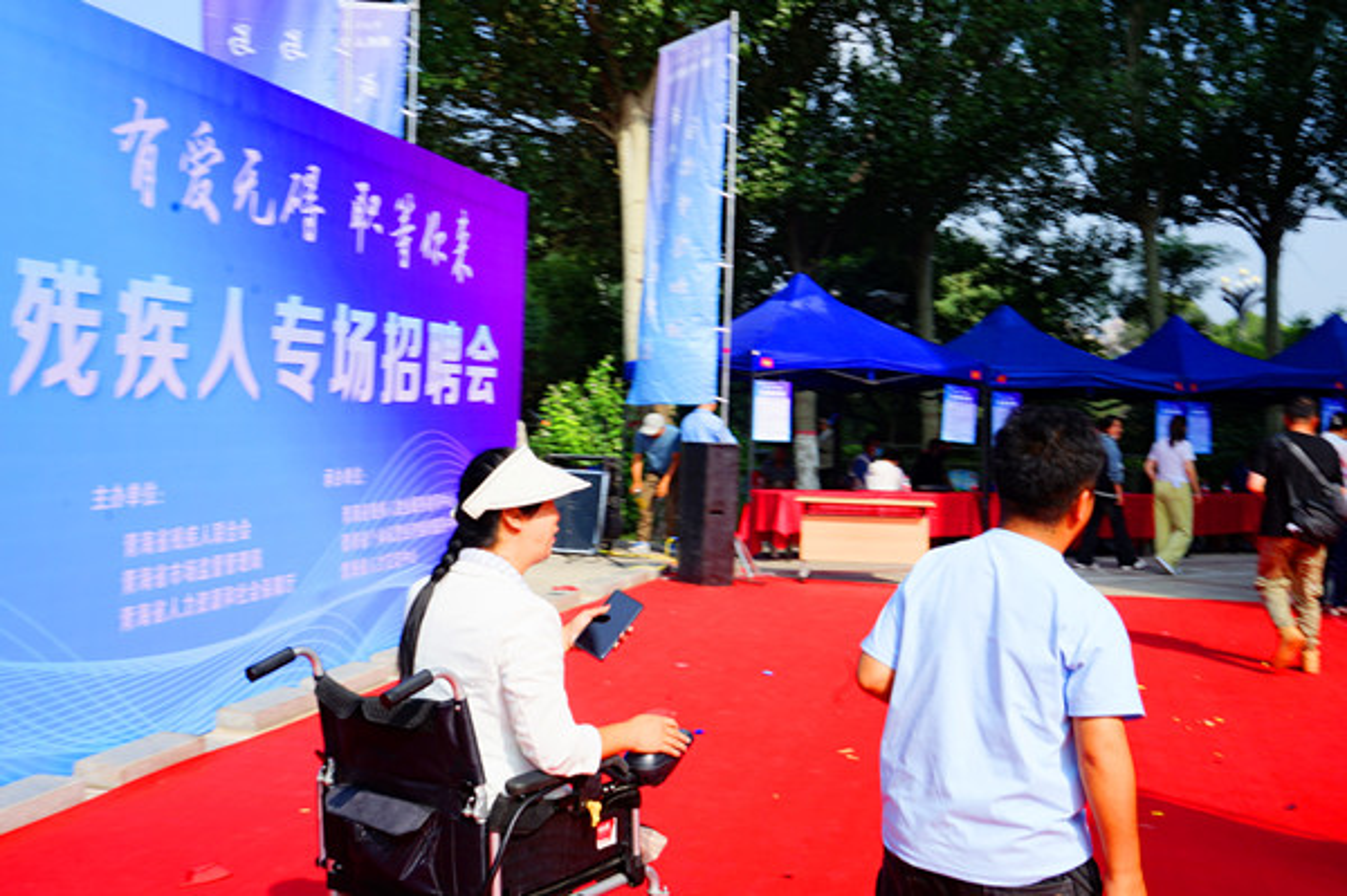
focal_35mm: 34
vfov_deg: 38.8
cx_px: 674
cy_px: 448
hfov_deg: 55.8
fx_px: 1271
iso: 100
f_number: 14
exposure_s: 1/80
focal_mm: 34
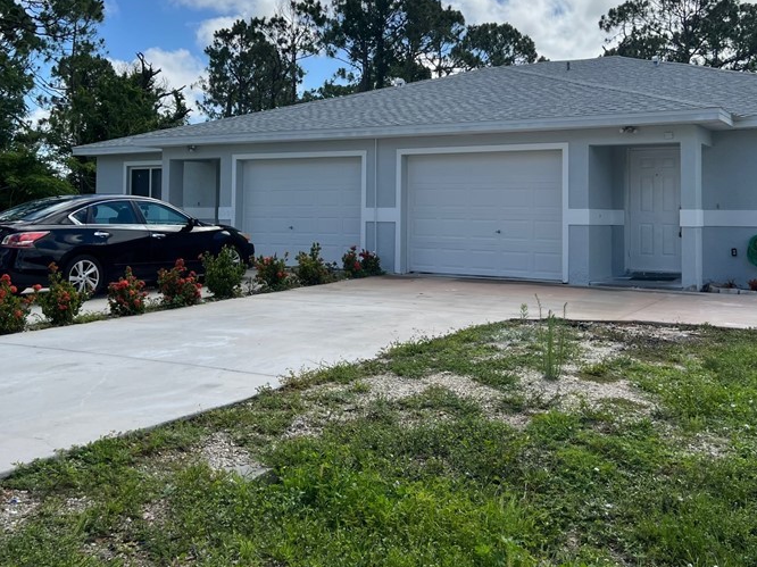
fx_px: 874
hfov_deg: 46.8
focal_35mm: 40
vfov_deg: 35.5
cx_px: 400
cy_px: 175
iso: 50
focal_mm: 5.7
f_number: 1.5
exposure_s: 1/5882
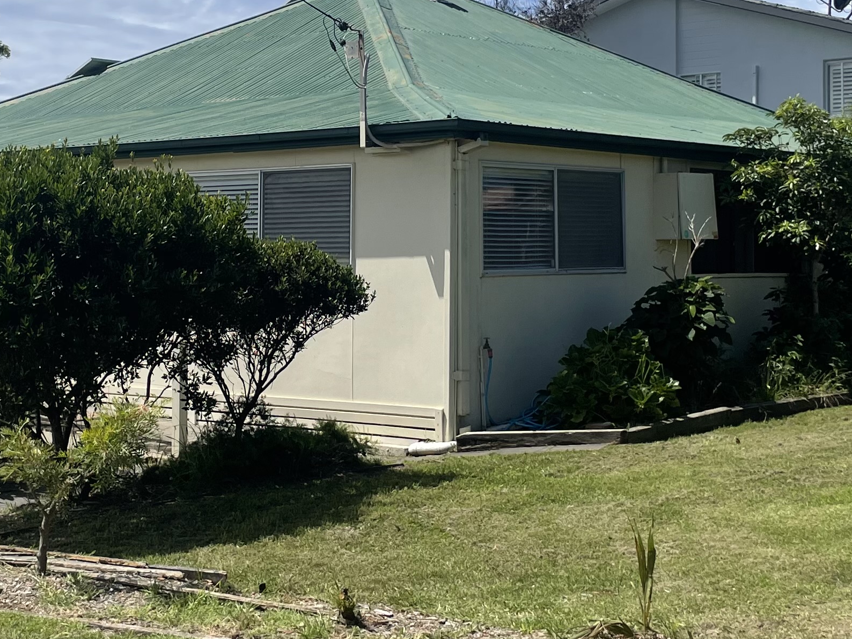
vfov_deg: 22.1
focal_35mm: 66
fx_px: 1624
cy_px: 179
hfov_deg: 29.4
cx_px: 395
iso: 32
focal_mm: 4.2
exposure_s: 1/5814
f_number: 1.6
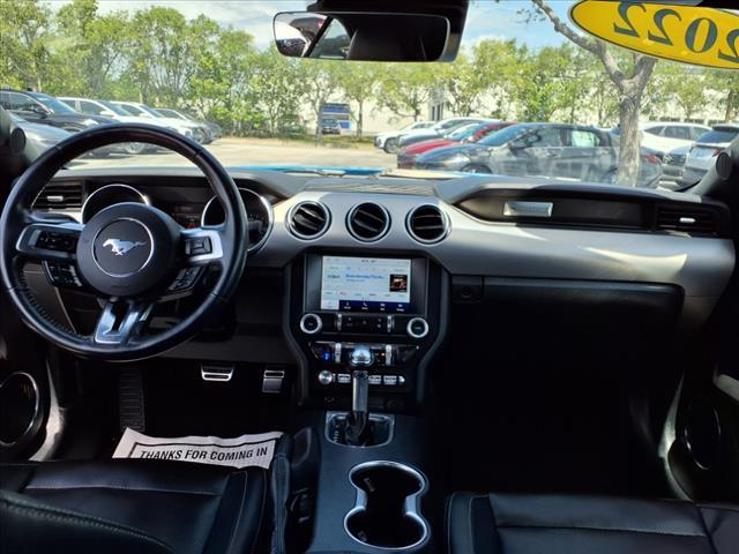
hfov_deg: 65.3
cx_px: 370
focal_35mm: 27
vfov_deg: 51.4
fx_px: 576
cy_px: 277
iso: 40
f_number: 1.9
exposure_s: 1/455
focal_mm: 3.58
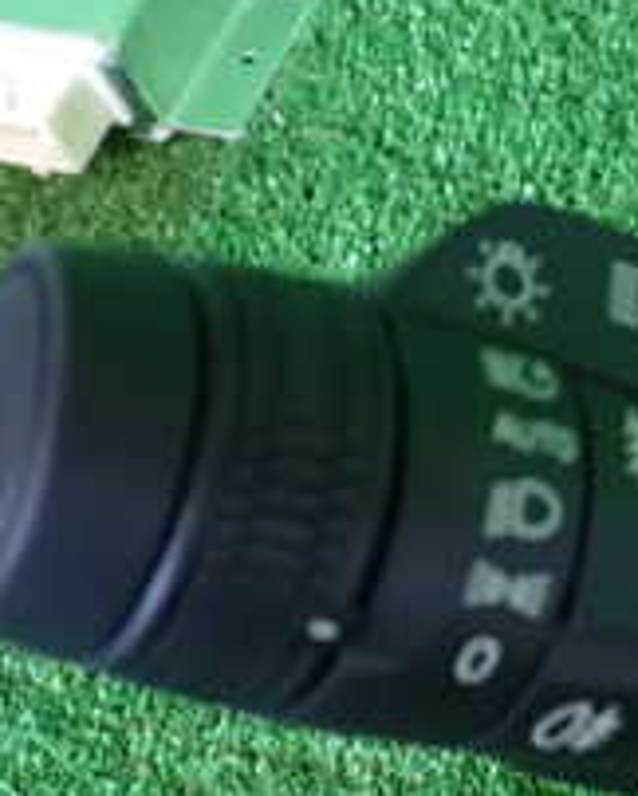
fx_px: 2050
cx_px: 961
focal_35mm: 87
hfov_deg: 16.2
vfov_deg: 21.8
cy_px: 587
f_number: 2.3
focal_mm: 5.4
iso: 320
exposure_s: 1/30
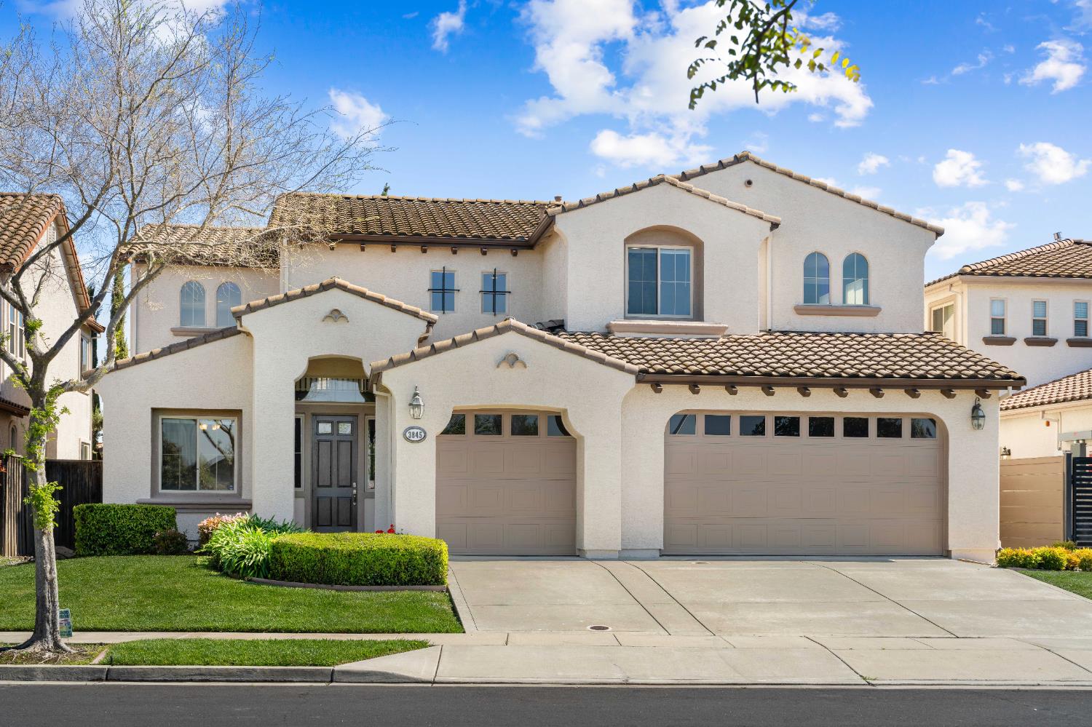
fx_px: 1364
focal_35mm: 45
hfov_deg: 43.6
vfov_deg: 29.8
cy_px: 364
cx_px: 546
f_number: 8
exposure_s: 1/200
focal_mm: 45
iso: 250
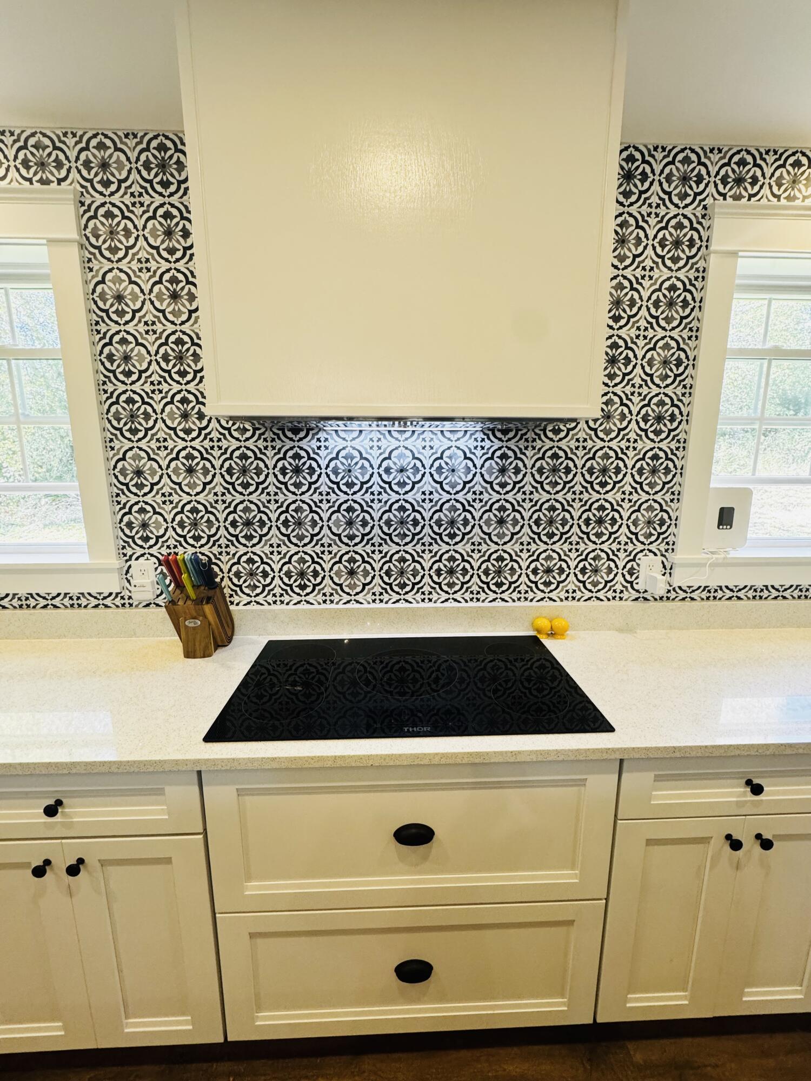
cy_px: 540
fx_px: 437
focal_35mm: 14
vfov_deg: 102.1
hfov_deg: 85.7
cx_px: 406
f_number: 2.2
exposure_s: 1/120
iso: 250
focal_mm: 2.22
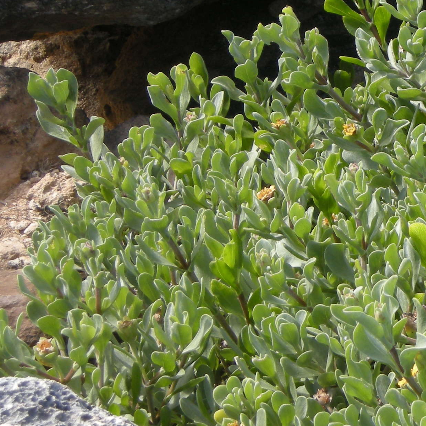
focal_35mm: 211
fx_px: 2938
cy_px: 205
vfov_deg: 8.3
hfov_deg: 8.1
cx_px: 682
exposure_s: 1/107
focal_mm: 15.7
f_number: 4.8
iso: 64
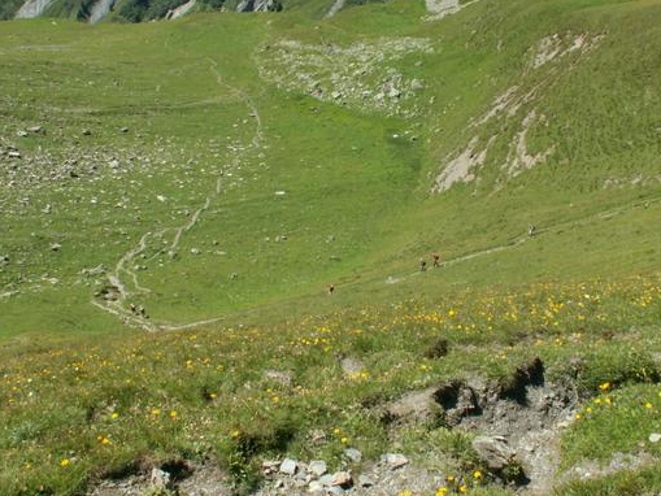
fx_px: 840
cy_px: 200
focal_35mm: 44
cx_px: 383
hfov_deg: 42.8
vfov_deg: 32.8
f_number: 8
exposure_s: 1/100
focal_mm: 5.86
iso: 50
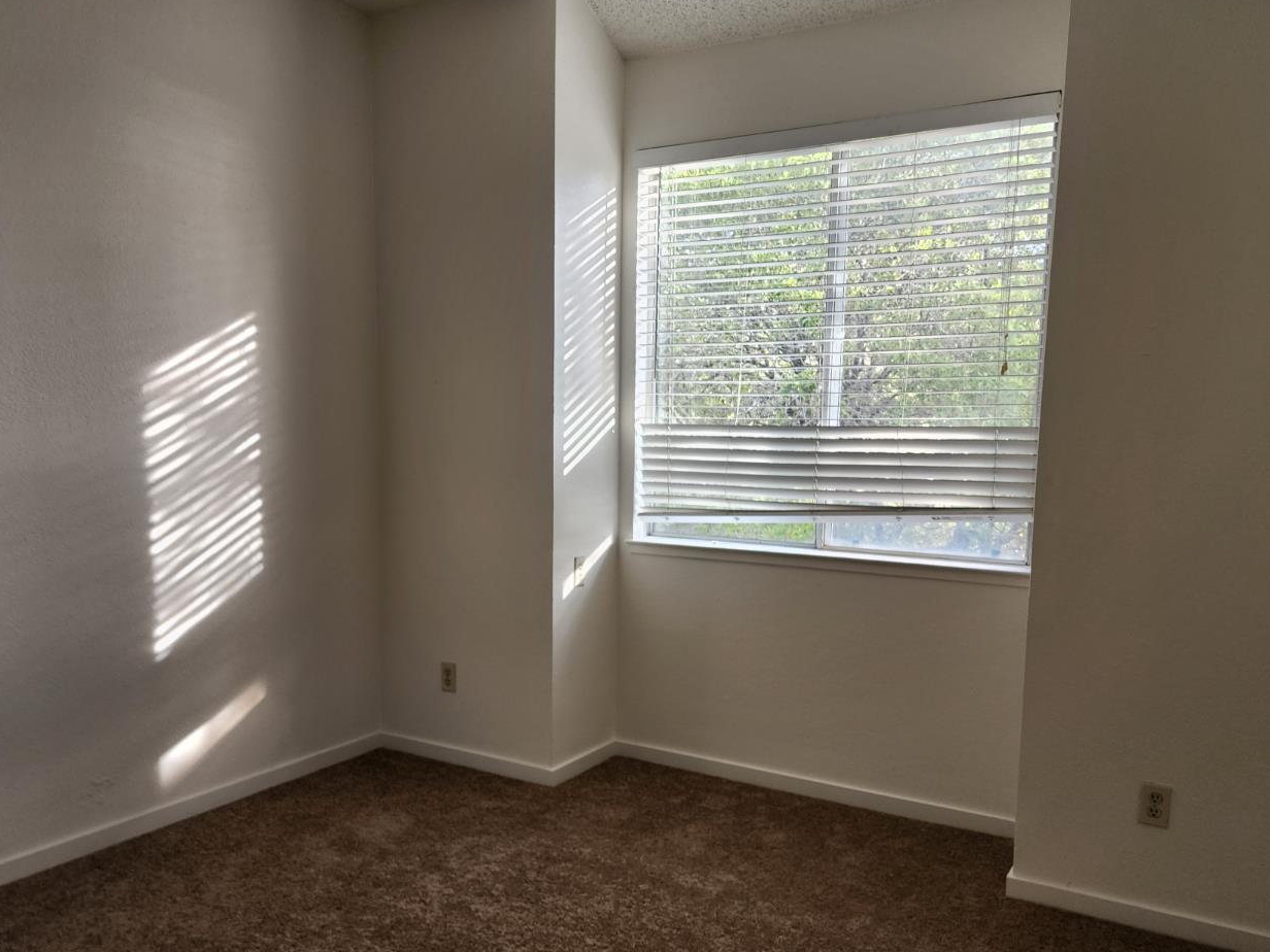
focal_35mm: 28
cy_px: 551
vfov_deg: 49.6
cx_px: 637
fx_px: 1027
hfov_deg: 63.4
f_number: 1.8
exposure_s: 1/180
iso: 100
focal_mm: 6.4
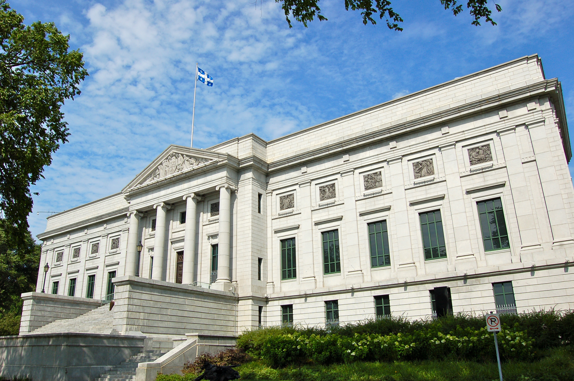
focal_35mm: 27
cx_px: 287
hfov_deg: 67.4
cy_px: 190
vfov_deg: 47.8
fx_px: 430
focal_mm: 18
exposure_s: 1/500
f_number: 11
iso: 200
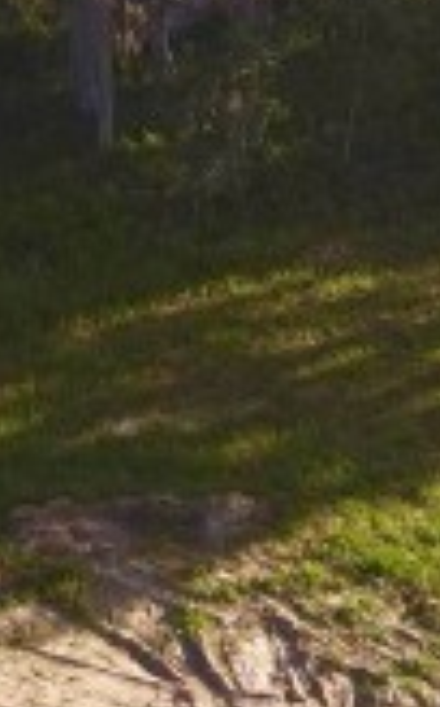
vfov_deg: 12.1
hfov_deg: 8.2
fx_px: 3061
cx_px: 401
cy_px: -547
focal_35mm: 159
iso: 100
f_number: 2.8
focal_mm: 4.5
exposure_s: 1/30
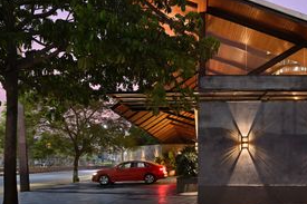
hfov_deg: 55.1
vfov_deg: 39.9
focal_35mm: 33
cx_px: 226
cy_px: 79
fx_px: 280
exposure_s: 4
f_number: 8
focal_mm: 20.5
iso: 320
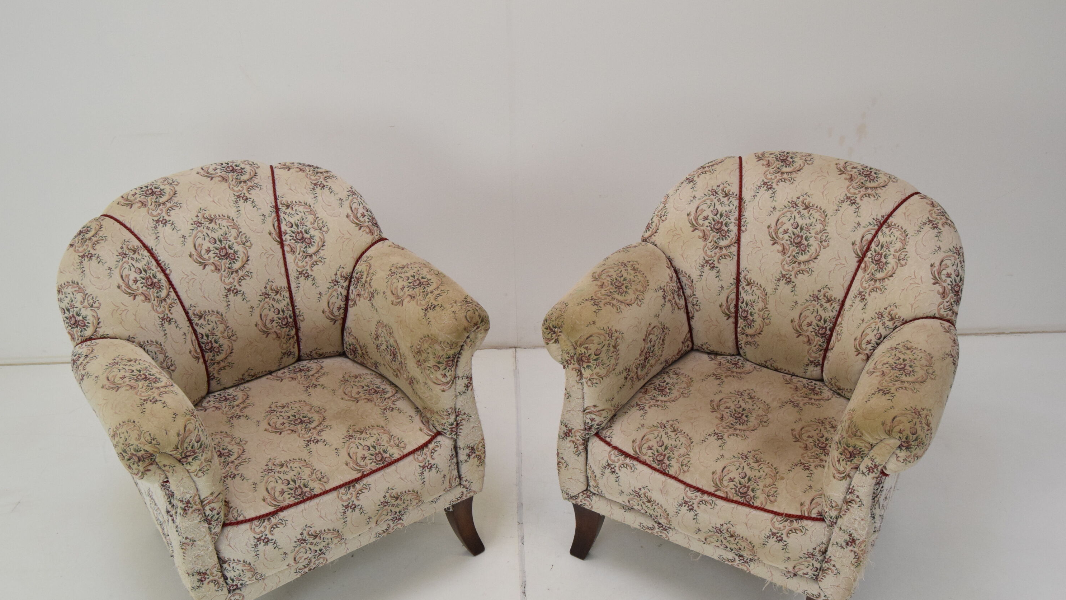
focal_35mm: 38
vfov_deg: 31.1
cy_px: 350
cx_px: 535
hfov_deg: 52.8
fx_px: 1074
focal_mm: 24
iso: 1600
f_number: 8
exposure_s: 1/250
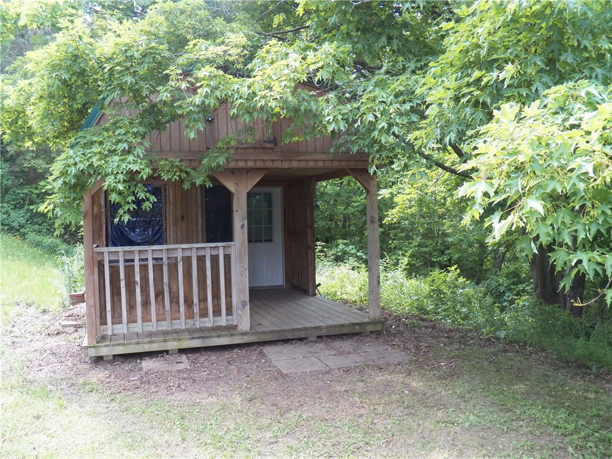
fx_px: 548
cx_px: 306
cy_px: 230
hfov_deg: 58.4
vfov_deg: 45.4
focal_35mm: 31
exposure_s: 1/400
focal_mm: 5.5
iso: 200
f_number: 2.8
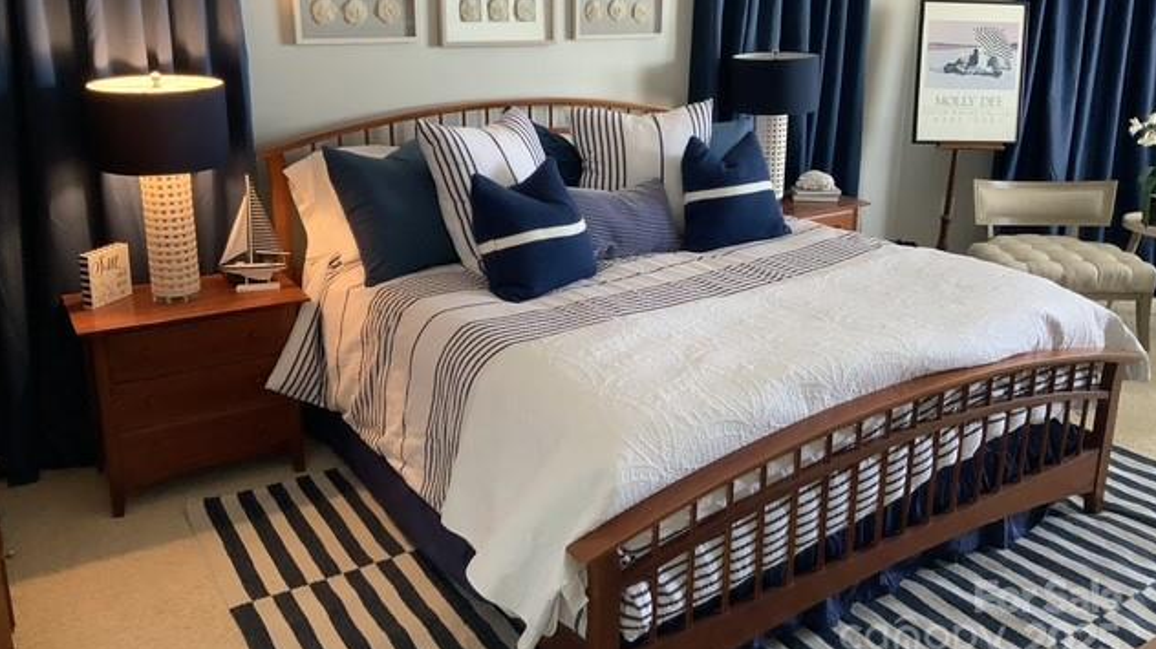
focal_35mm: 32
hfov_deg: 61.0
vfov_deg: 36.5
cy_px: 249
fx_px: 981
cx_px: 578
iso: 200
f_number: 1.8
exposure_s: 1/60
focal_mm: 3
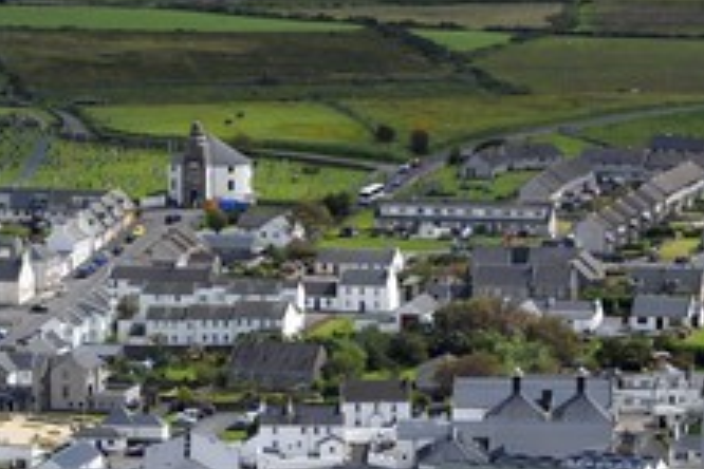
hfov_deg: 8.7
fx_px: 4615
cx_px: 355
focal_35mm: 236
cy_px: 361
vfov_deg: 5.8
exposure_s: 1/800
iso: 400
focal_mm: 125
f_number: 9
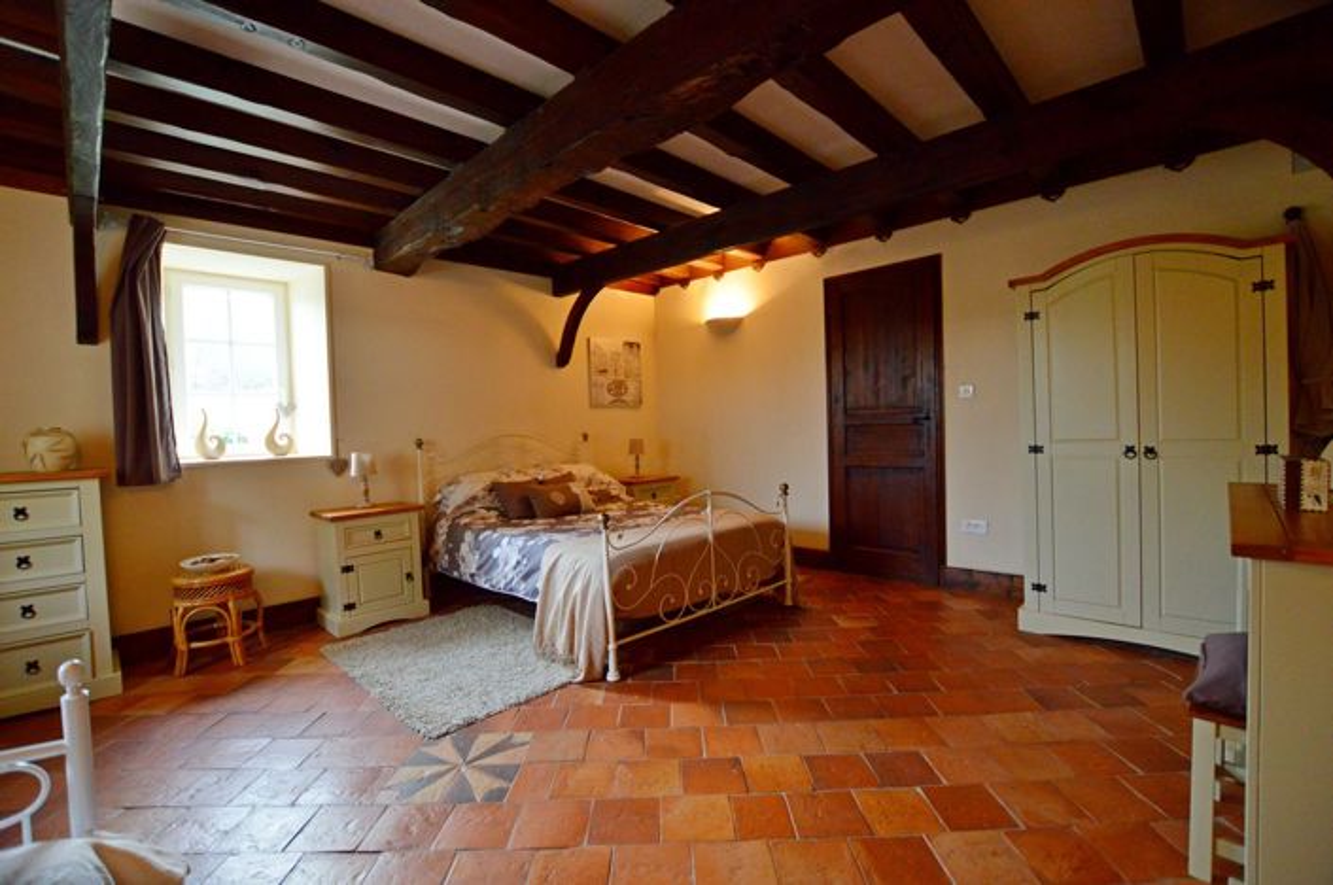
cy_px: 442
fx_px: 555
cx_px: 666
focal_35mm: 15
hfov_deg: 100.5
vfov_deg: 77.2
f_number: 3.5
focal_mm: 10
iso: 1400
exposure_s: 1/60
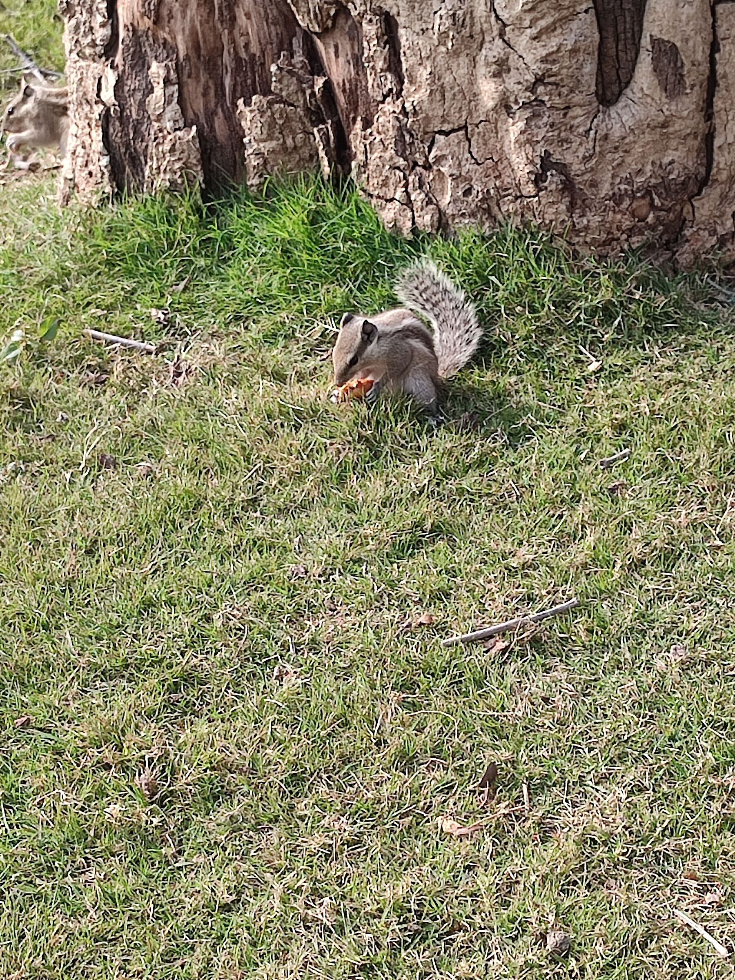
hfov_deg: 54.9
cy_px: 490
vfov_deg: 69.4
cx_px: 368
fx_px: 708
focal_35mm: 25
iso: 50
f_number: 1.9
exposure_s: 1/151
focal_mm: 6.04
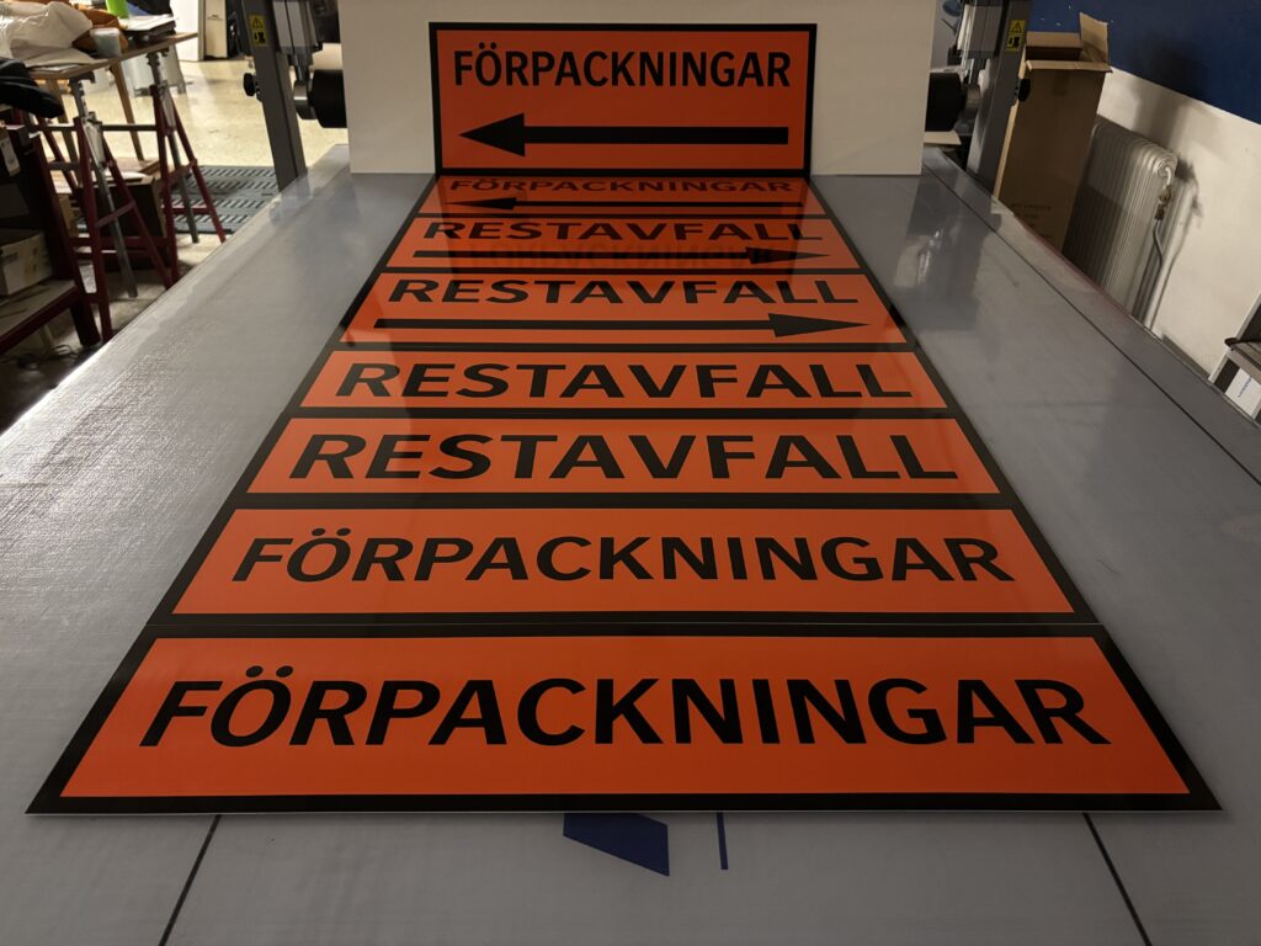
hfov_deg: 67.3
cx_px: 630
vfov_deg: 53.1
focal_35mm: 26
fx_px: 947
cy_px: 473
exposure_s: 1/25
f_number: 1.6
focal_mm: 5.96
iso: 640
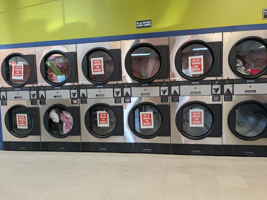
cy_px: 100
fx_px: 208
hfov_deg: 65.3
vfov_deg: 51.4
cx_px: 134
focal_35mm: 27
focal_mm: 4.38
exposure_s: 1/60
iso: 91
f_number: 1.73
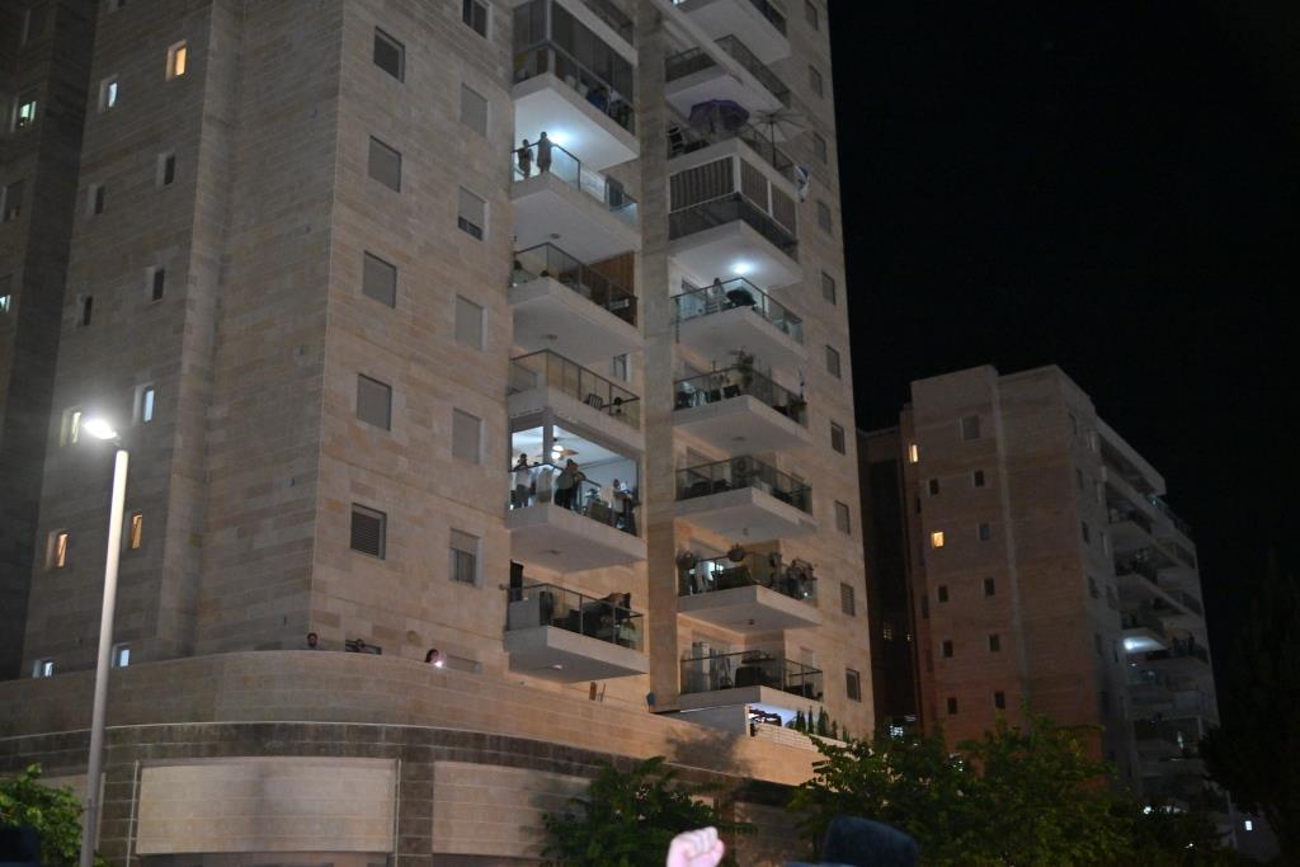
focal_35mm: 40
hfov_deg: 48.5
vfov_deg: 33.4
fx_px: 1445
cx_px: 650
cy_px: 434
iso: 2500
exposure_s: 1/125
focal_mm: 40
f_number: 4
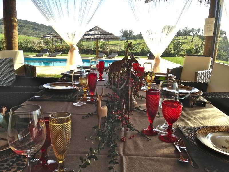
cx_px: 114
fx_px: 218
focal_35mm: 33
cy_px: 86
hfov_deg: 55.4
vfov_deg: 42.9
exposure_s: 1/531
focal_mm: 4.13
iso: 50
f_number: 2.4
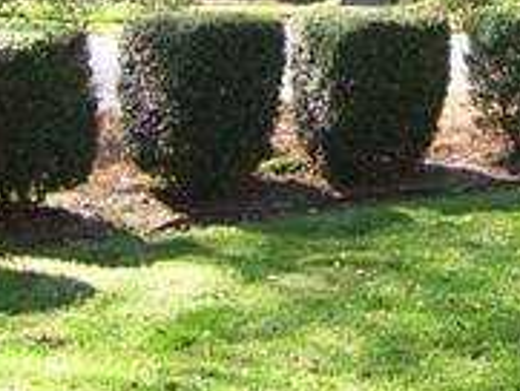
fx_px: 1909
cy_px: -288
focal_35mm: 127
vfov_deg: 11.0
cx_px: 261
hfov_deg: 15.5
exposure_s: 1/250
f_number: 2.7
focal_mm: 6
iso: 80
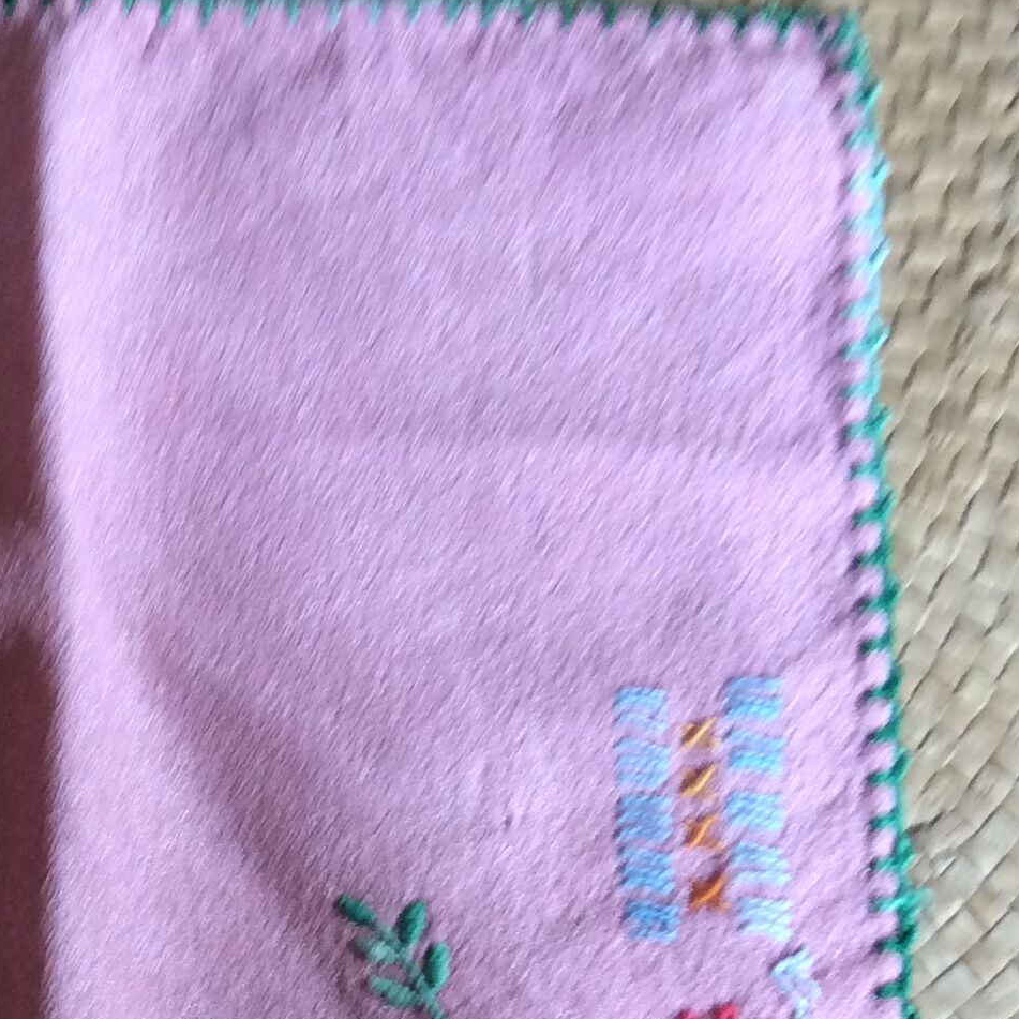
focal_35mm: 77
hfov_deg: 21.6
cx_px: -23
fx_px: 2564
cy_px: 846
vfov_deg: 22.1
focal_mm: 3.3
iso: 64
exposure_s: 1/25
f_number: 2.4
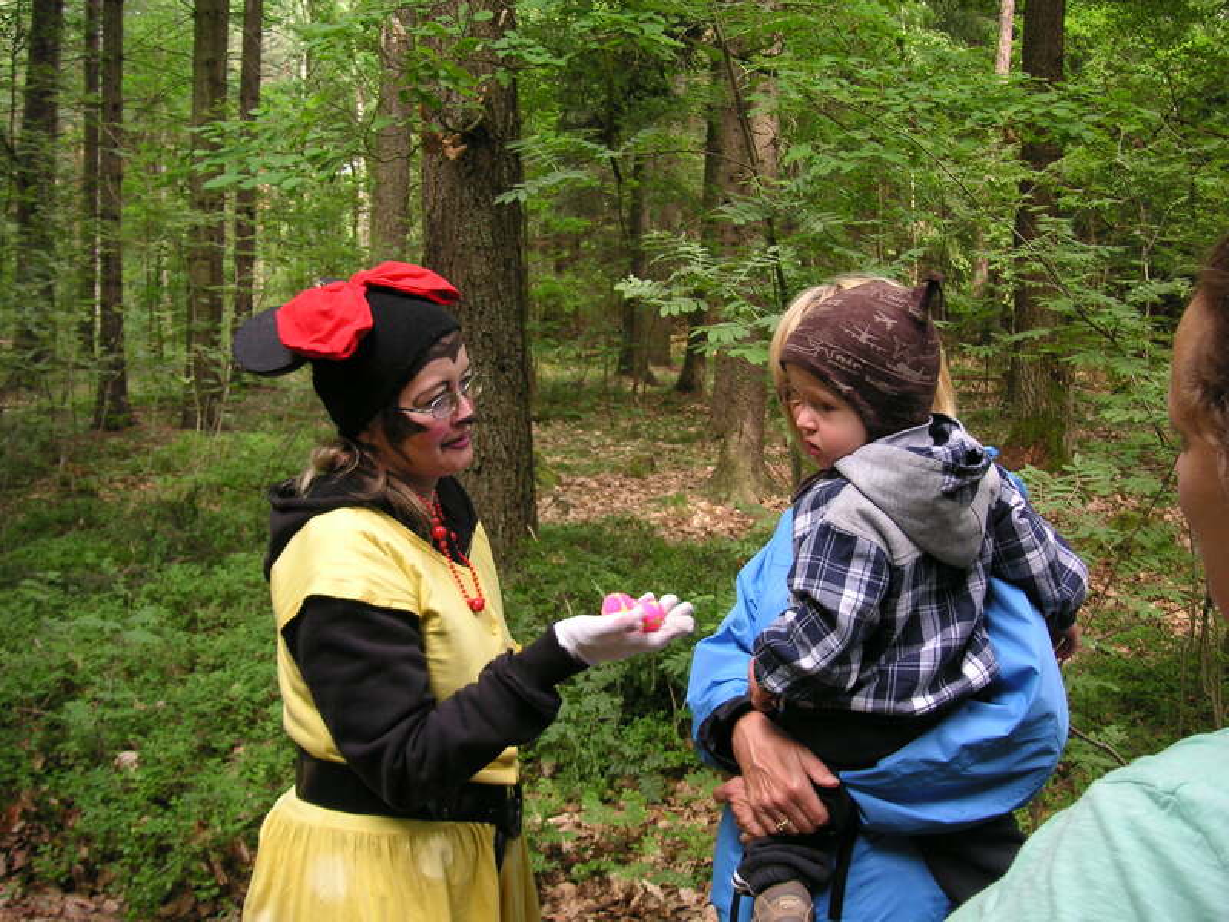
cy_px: 461
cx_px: 614
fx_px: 1314
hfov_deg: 50.1
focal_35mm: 37
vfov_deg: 38.7
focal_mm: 6.1
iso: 50
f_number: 2.8
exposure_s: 1/90
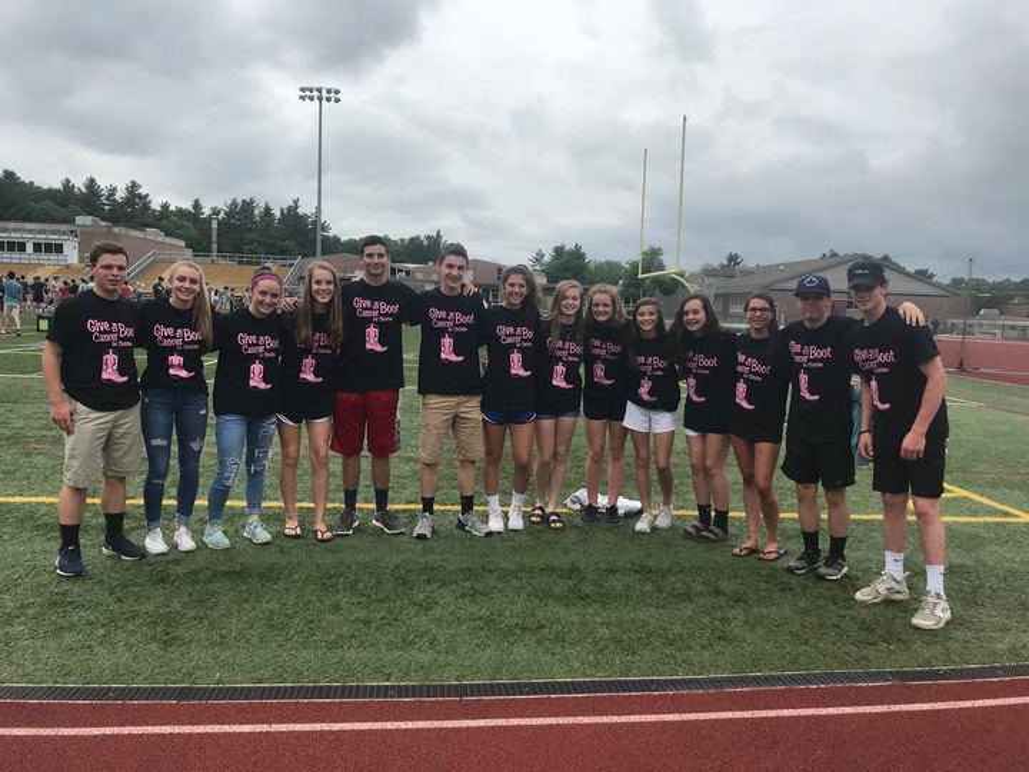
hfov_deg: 63.4
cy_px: 386
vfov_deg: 49.7
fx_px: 832
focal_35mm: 28
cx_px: 514
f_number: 1.8
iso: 20
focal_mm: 3.99
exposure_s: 1/2227
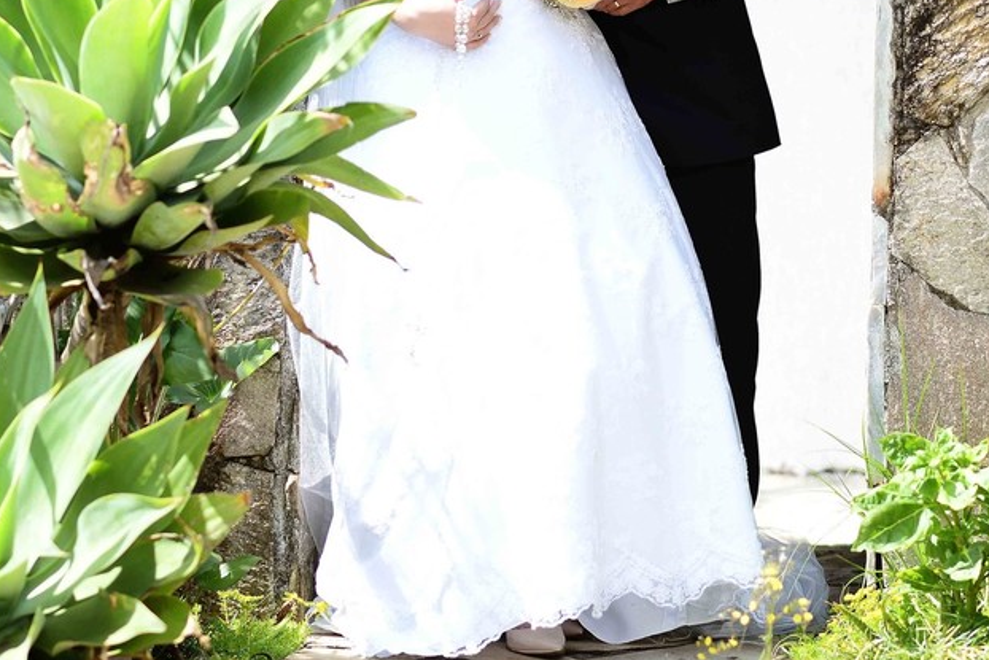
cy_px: 52
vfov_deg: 8.3
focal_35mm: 164
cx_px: 606
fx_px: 4506
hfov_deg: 12.5
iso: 125
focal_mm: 85
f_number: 2.8
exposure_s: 1/640
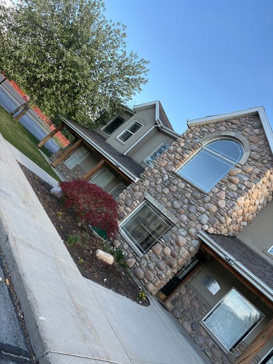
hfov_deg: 53.0
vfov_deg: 67.3
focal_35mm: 26
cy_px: 182
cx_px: 136
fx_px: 273
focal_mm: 5.96
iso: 50
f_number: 1.6
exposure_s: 1/618
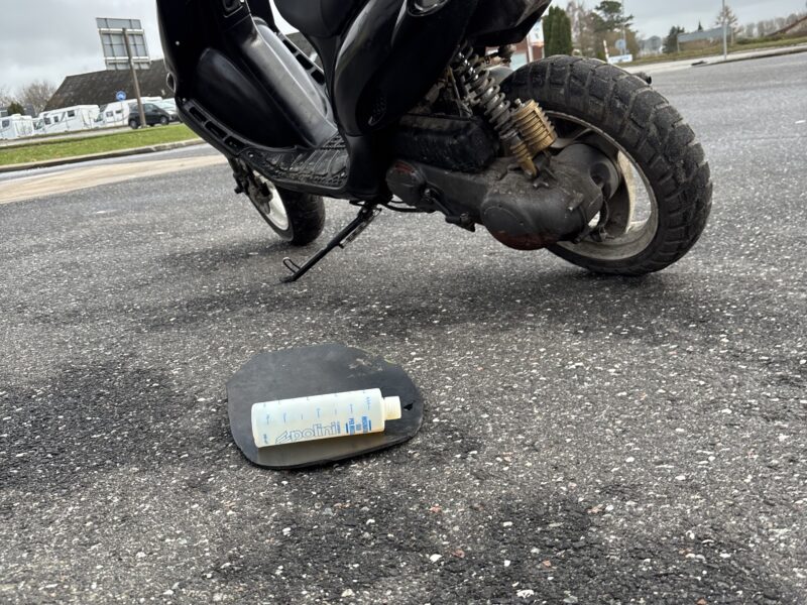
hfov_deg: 67.3
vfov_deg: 53.1
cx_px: 404
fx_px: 606
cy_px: 302
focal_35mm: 26
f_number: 1.6
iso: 125
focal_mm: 5.96
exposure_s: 1/121
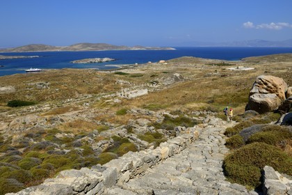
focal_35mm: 27
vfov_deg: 47.9
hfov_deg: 67.4
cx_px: 146
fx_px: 219
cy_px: 98
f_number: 13
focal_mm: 27
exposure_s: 1/250
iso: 200
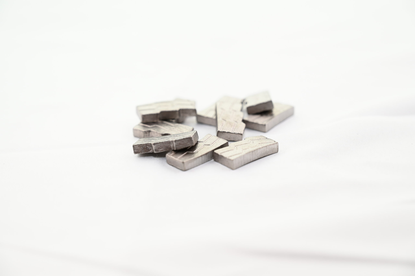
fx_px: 737
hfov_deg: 31.4
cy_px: 138
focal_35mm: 64
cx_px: 208
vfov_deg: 21.2
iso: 100
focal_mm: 64
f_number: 4.5
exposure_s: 1/160
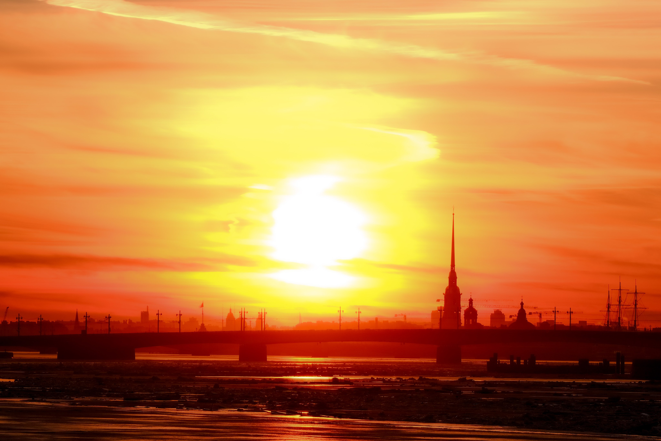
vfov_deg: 7.3
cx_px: 330
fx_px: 3452
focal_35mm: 188
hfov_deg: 10.9
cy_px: 220
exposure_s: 5
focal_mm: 125
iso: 160
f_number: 11
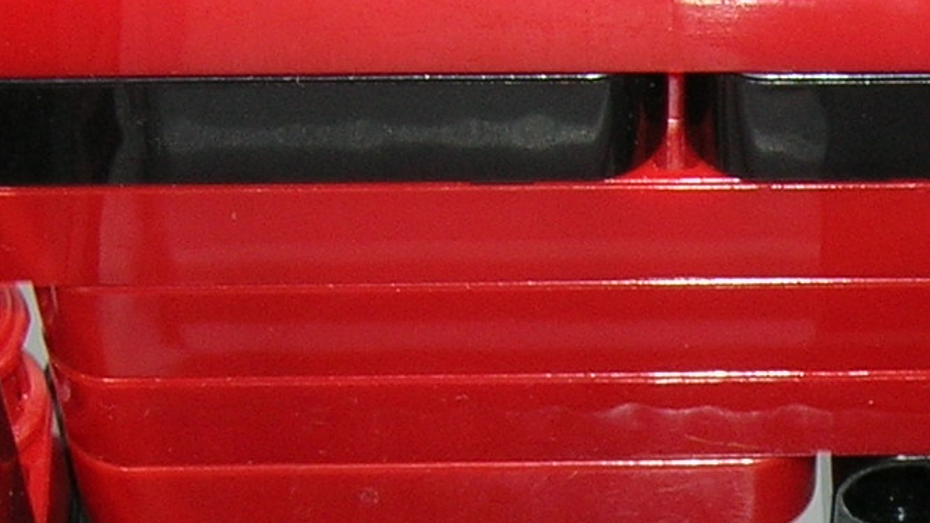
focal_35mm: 144
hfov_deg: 14.3
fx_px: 3551
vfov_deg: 8.3
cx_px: 1221
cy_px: 760
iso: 50
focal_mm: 5.7
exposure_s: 1/60.1
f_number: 4.9
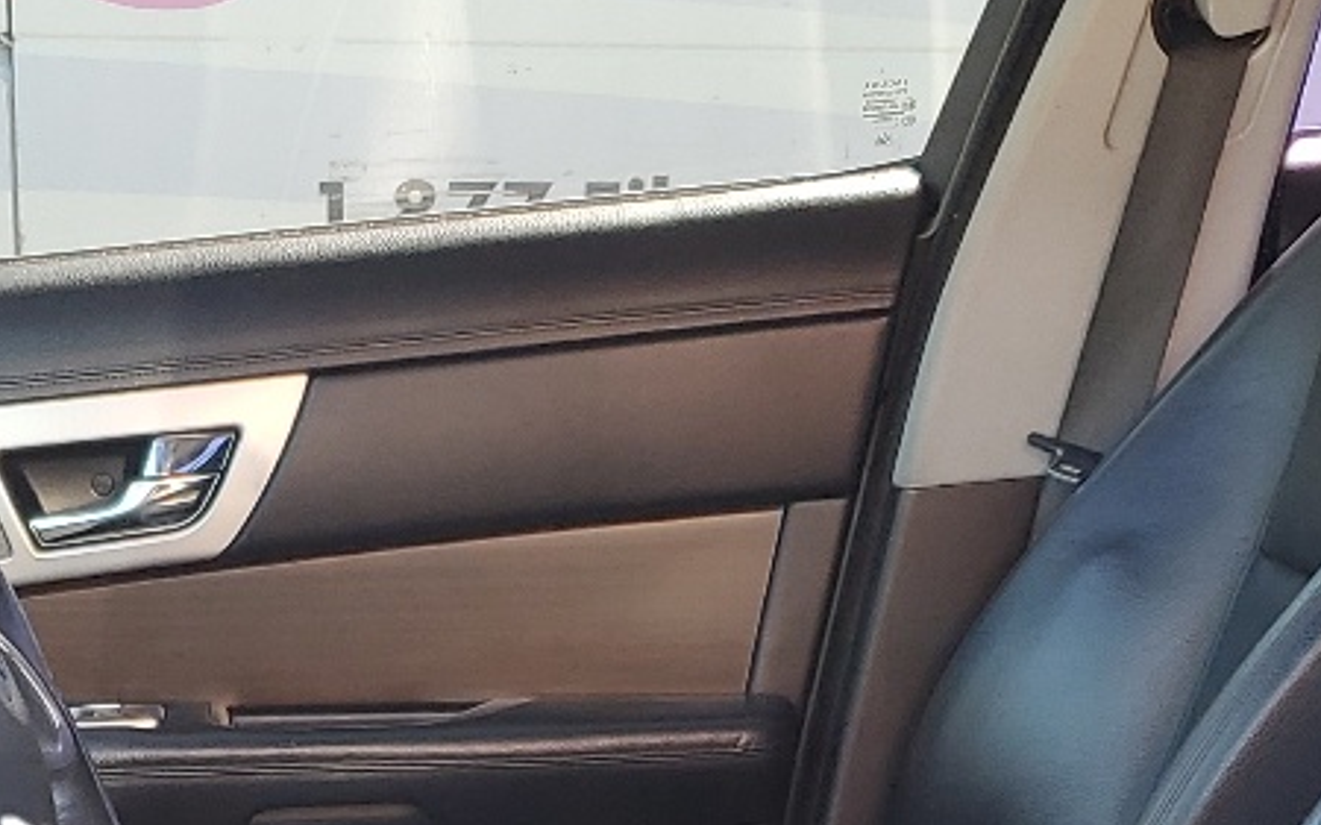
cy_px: 1183
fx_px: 3527
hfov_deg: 21.1
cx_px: 393
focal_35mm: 98
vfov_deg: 12.7
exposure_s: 1/120
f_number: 1.5
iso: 52
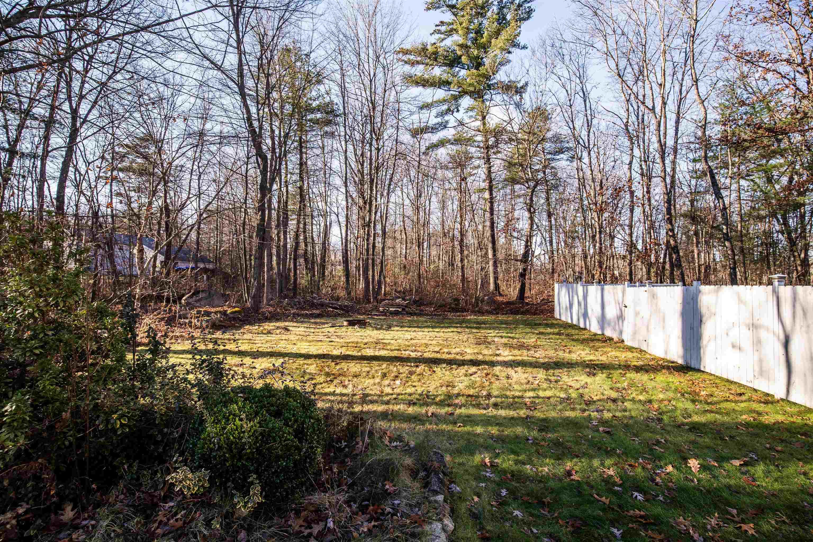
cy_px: 271
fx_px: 361
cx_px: 406
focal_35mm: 16
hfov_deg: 96.7
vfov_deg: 73.7
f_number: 6.3
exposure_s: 1/40
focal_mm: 16
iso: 100
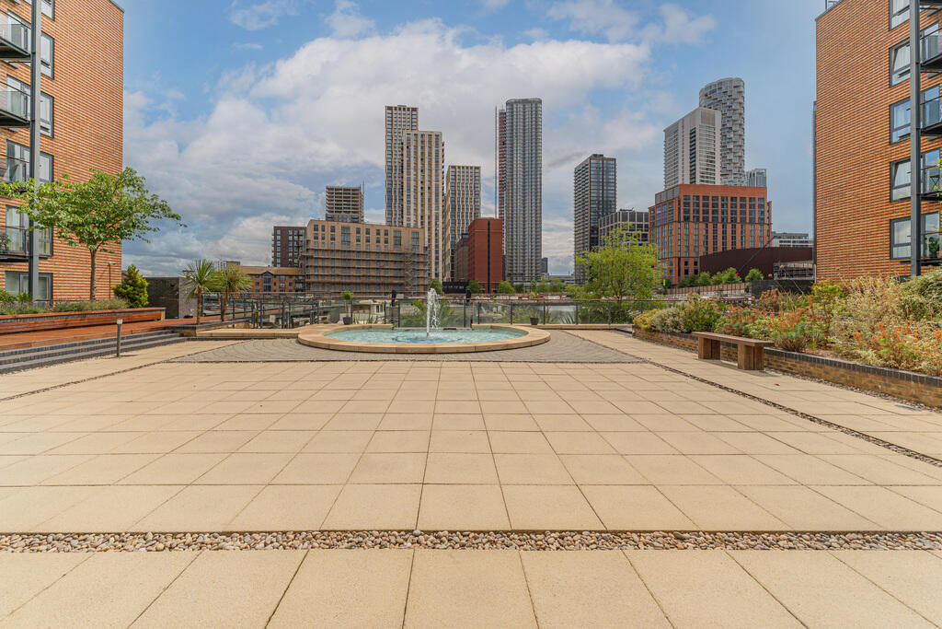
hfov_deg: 104.2
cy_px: 314
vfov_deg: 81.2
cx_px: 471
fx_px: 366
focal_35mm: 14
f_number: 5
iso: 100
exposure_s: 1/1000
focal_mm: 14
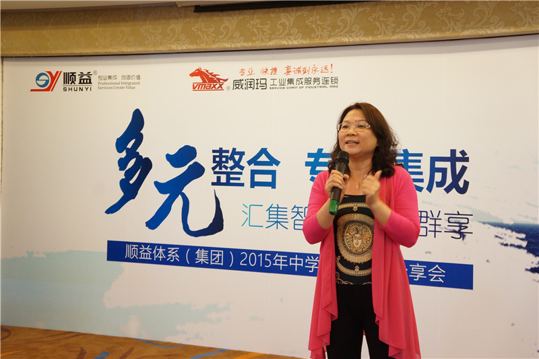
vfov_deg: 27.5
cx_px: 270
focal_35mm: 49
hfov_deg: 40.4
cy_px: 180
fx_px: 733
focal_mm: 33
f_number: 4.5
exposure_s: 1/50
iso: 1600
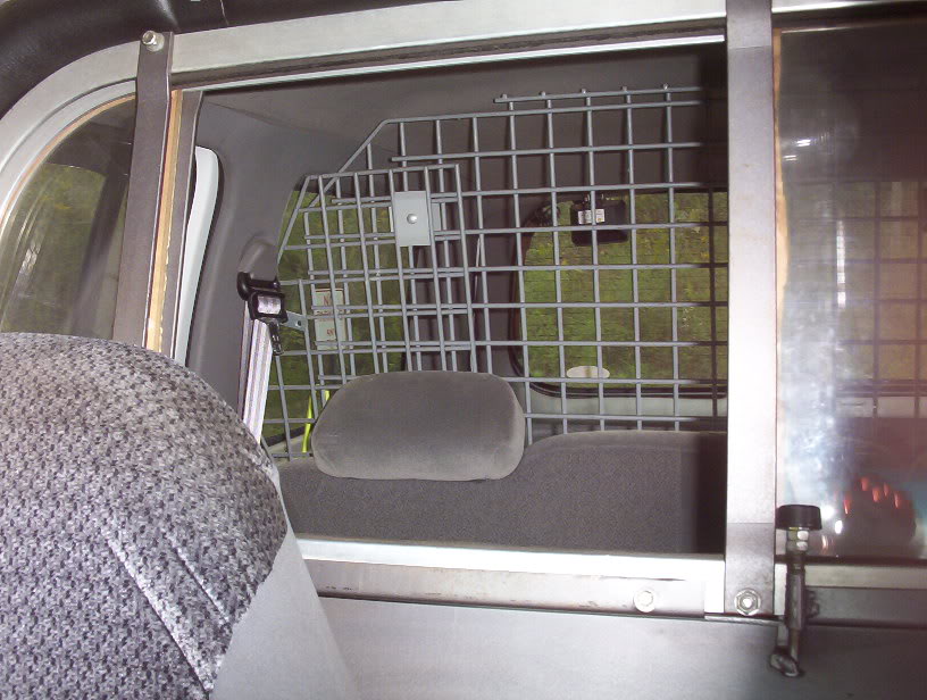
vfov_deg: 37.0
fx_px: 1047
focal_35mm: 39
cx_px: 464
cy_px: 350
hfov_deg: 47.8
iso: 140
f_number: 4.5
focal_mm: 6
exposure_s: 1/30
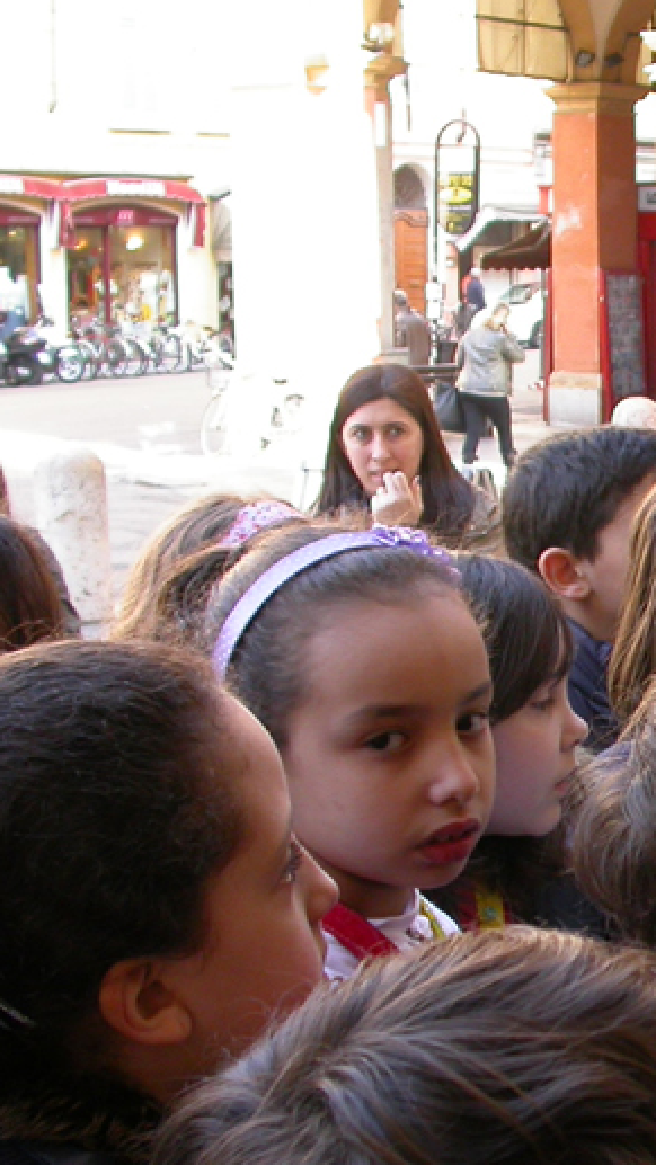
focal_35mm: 72
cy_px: 731
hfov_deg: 15.6
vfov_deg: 29.2
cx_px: 940
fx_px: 2225
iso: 100
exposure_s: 1/60.2
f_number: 3.3
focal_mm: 7.85
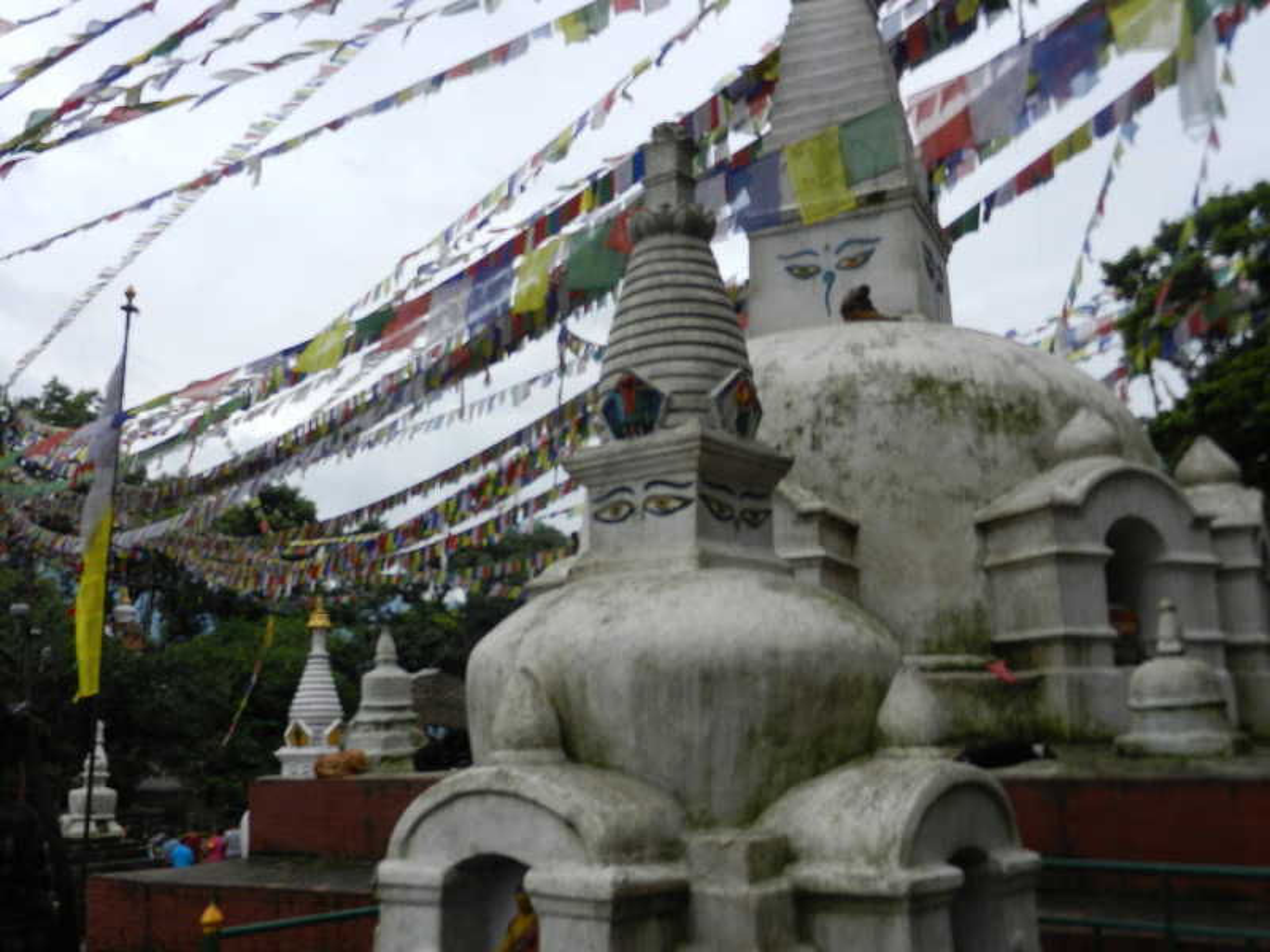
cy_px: 476
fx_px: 1211
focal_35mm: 33
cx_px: 635
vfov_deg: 42.9
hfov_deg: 55.4
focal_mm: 5.9
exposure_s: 1/1250
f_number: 3.8
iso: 160
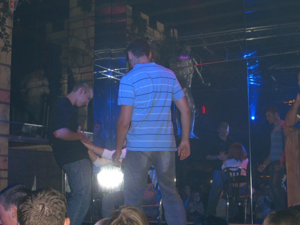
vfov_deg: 25.7
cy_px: 112
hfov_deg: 33.8
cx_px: 150
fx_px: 494
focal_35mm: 57
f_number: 3.6
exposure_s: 1/60
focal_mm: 11.8
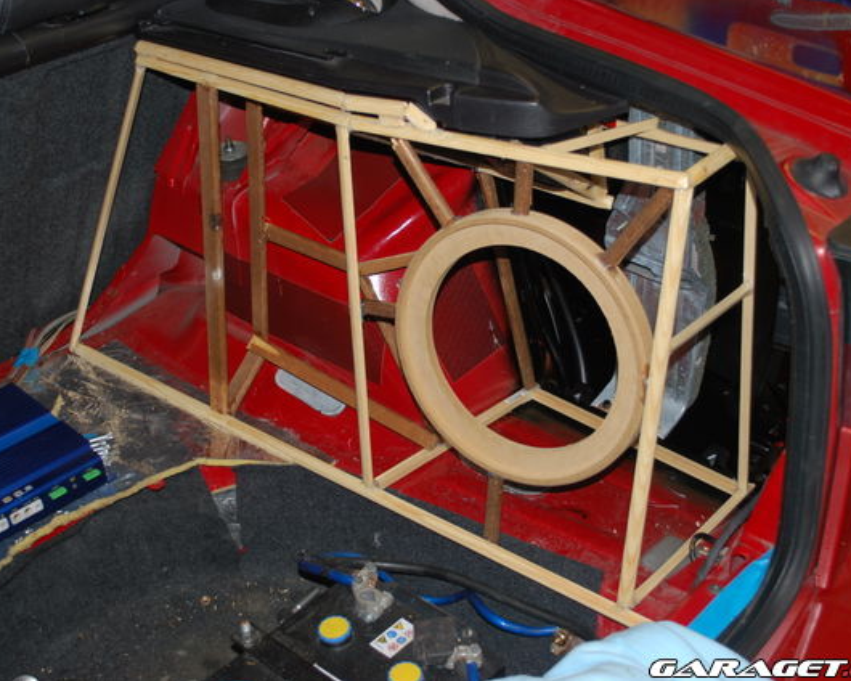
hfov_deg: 36.7
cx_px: 411
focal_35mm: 51
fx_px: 1285
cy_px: 340
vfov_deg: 29.7
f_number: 4.8
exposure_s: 1/60
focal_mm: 30
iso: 200
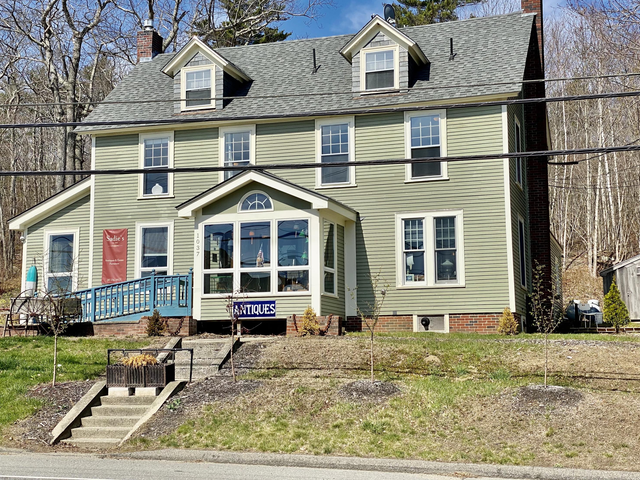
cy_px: 236
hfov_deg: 36.2
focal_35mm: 53
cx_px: 321
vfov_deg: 27.5
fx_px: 980
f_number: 2
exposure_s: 1/1916
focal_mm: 6
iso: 20
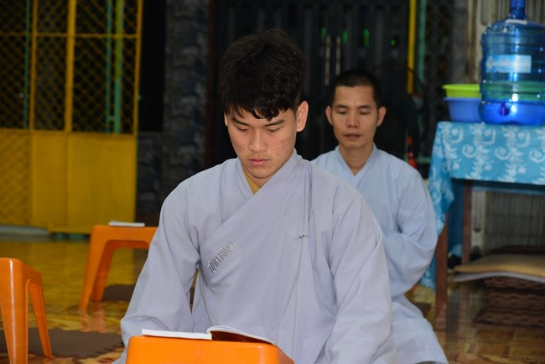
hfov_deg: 22.1
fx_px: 1393
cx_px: 272
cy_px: 182
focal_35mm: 92
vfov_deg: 14.9
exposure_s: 1/40
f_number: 5
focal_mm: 92
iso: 400
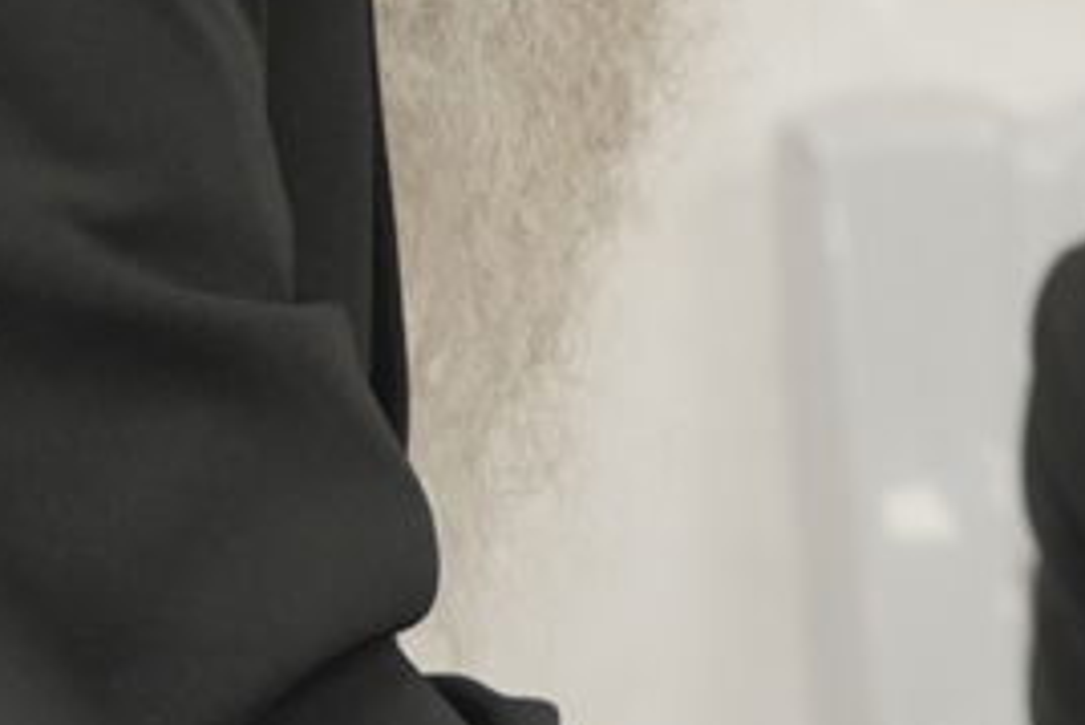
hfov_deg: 3.4
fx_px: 18092
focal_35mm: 600
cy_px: -115
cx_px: 1362
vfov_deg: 2.3
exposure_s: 1/160
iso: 1000
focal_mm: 75
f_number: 2.8
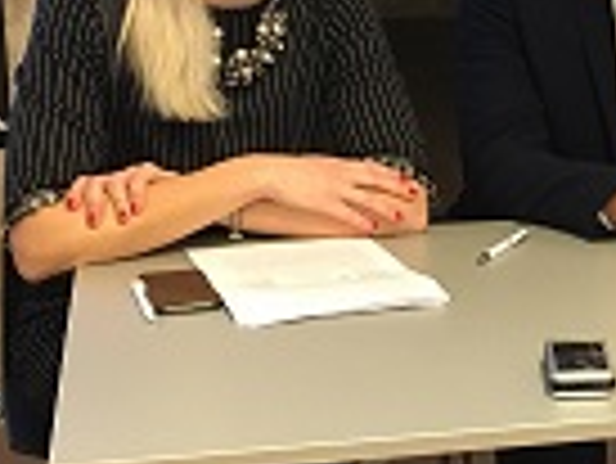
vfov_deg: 15.5
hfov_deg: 19.8
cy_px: 142
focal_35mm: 95
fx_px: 1692
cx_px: 656
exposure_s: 1/25
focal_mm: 4.15
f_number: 2.2
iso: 200
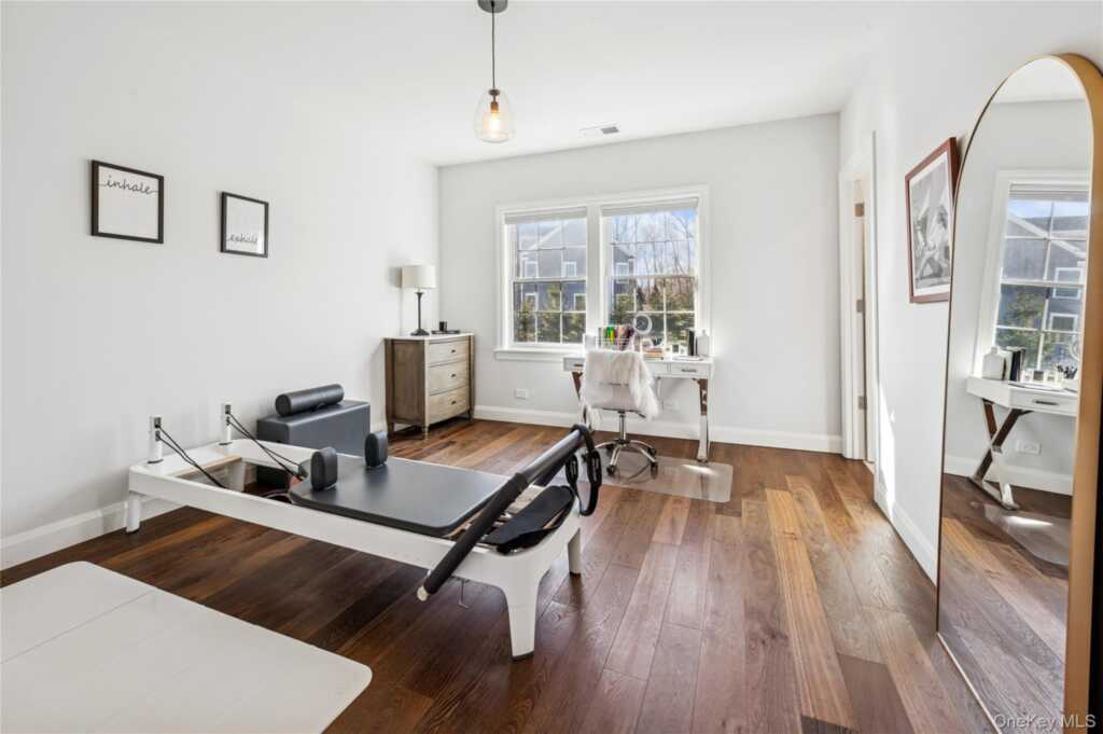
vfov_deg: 81.1
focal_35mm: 14
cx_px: 552
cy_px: 367
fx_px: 429
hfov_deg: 104.3
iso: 200
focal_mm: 14
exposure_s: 1/5
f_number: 11
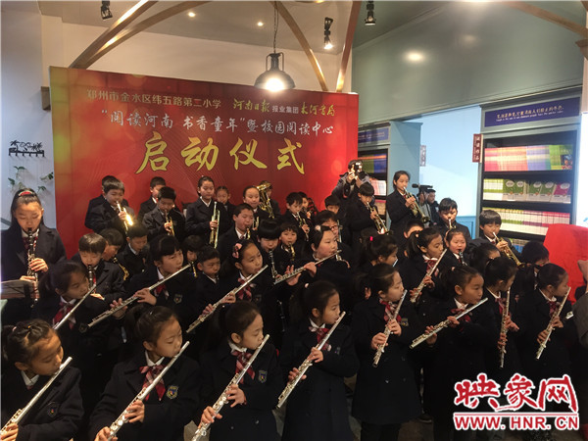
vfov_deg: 48.2
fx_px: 493
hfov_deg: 61.7
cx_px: 294
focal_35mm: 29
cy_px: 220
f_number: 2.2
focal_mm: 4.15
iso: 100
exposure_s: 1/30
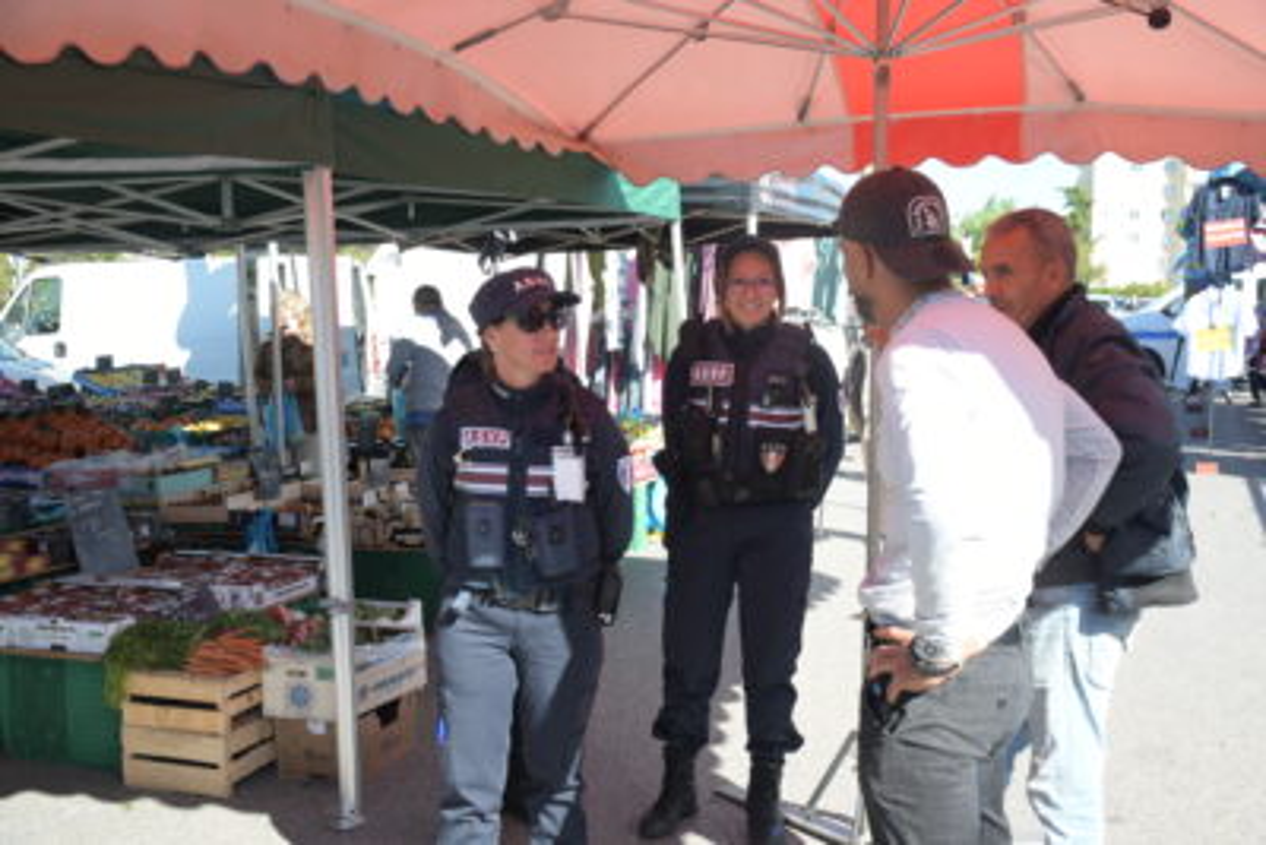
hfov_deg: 49.5
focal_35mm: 39
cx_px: 633
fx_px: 1372
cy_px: 422
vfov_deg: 34.2
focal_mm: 26
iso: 250
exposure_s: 1/500
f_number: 4.5
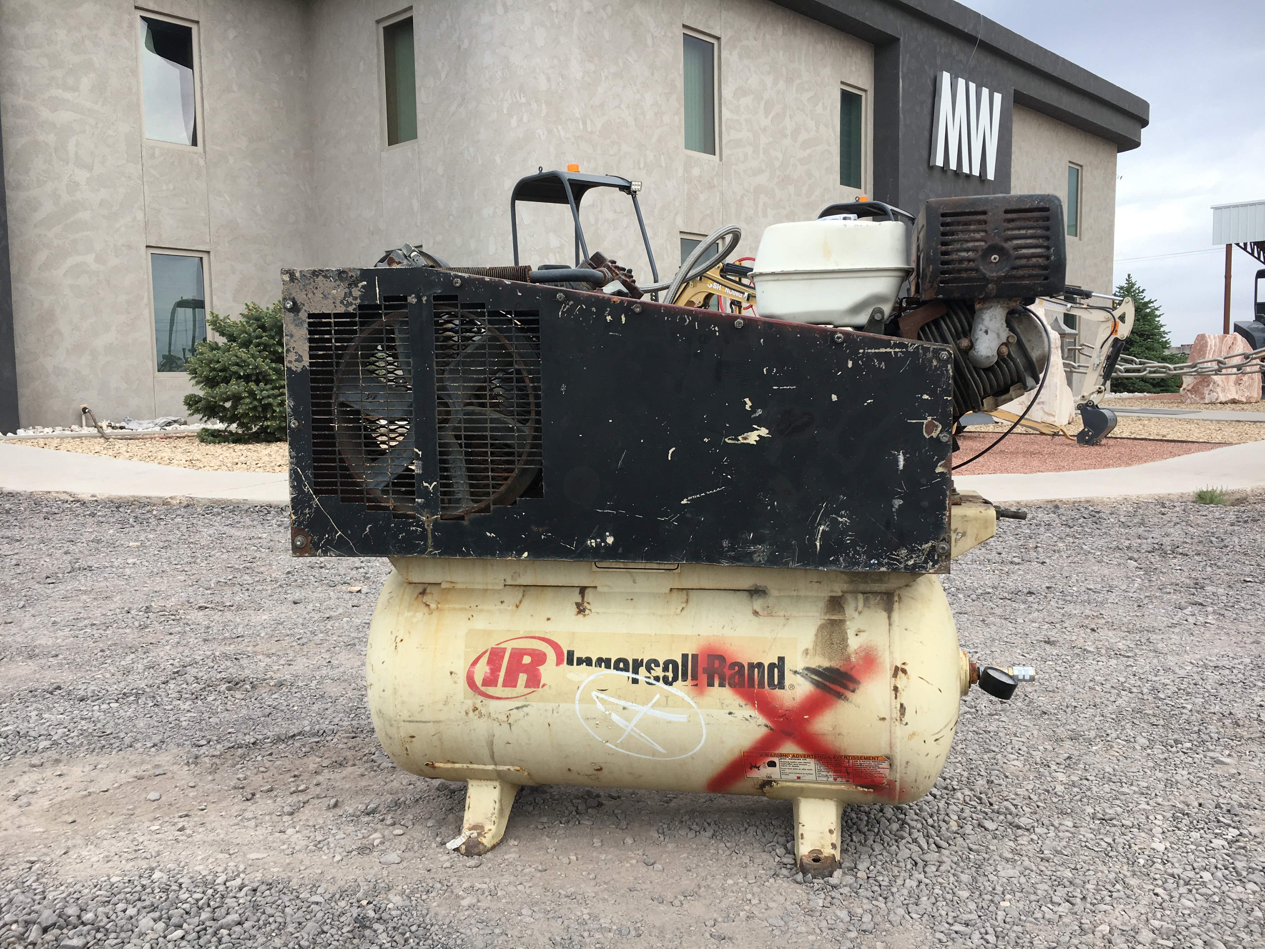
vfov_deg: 48.2
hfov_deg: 61.7
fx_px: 1060
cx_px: 632
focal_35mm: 29
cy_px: 474
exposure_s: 1/359
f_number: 2.2
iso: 25
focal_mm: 4.15
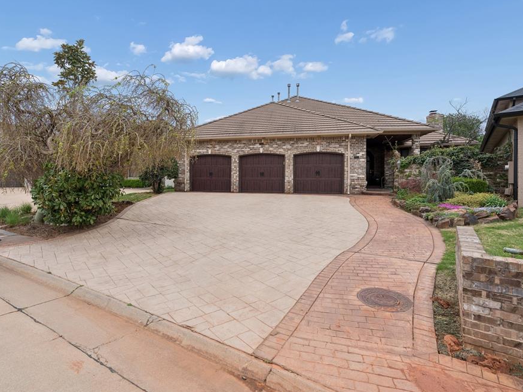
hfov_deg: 87.2
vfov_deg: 71.6
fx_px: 272
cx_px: 225
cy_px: 192
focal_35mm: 18
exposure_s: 1/320
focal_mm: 16
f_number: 7.1
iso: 200
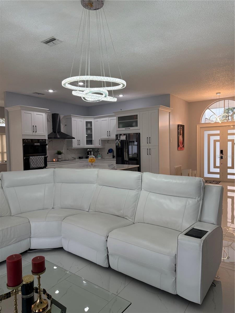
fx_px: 217
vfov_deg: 71.6
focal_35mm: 24
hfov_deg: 56.8
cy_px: 156
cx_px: 118
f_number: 1.78
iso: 200
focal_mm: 6.76
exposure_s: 1/160
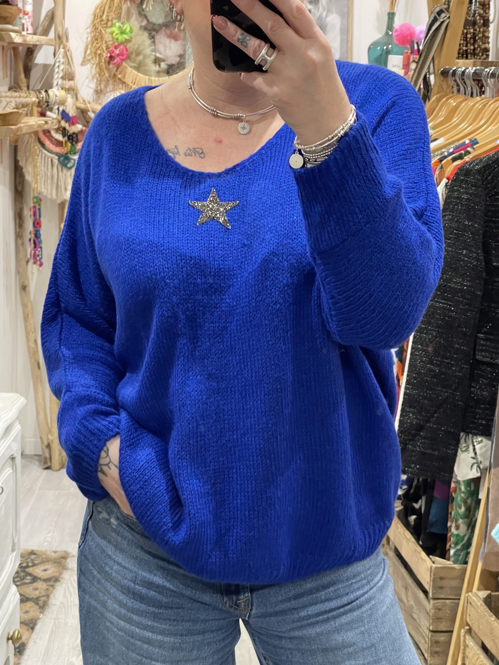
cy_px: 332
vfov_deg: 30.3
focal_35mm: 64
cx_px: 250
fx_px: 1230
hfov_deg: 22.9
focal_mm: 7.5
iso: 800
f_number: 2.2
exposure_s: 1/50
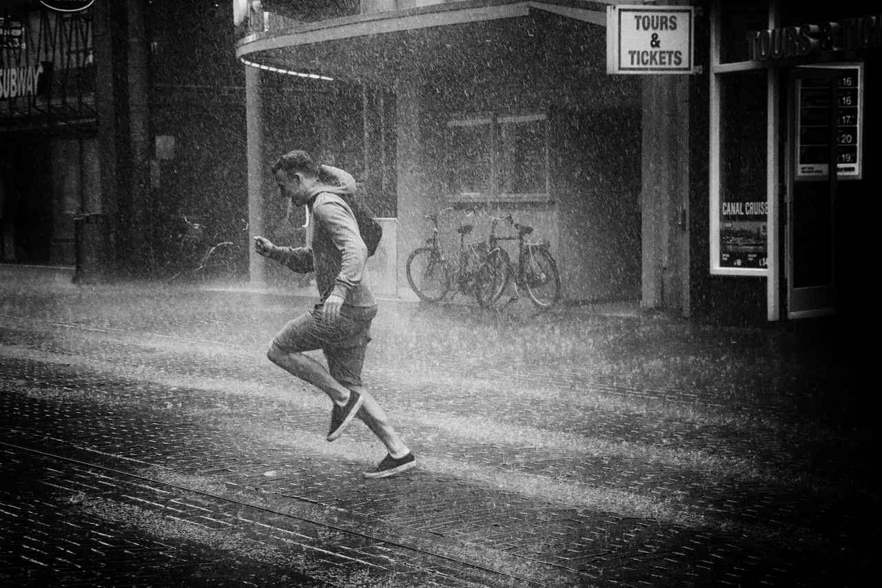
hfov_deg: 21.9
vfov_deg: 14.7
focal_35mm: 93
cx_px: 441
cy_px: 294
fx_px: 2278
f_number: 6.3
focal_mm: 62
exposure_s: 1/500
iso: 1600
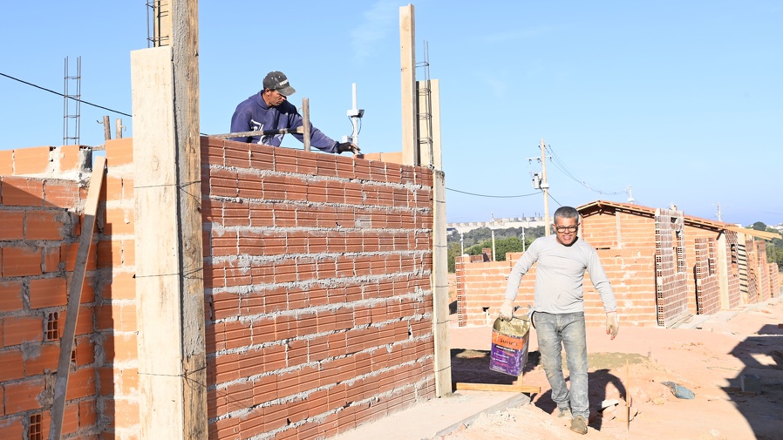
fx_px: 976
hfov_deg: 43.7
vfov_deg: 25.4
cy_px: 185
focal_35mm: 47
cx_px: 350
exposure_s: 1/100
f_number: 9
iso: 100
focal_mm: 40
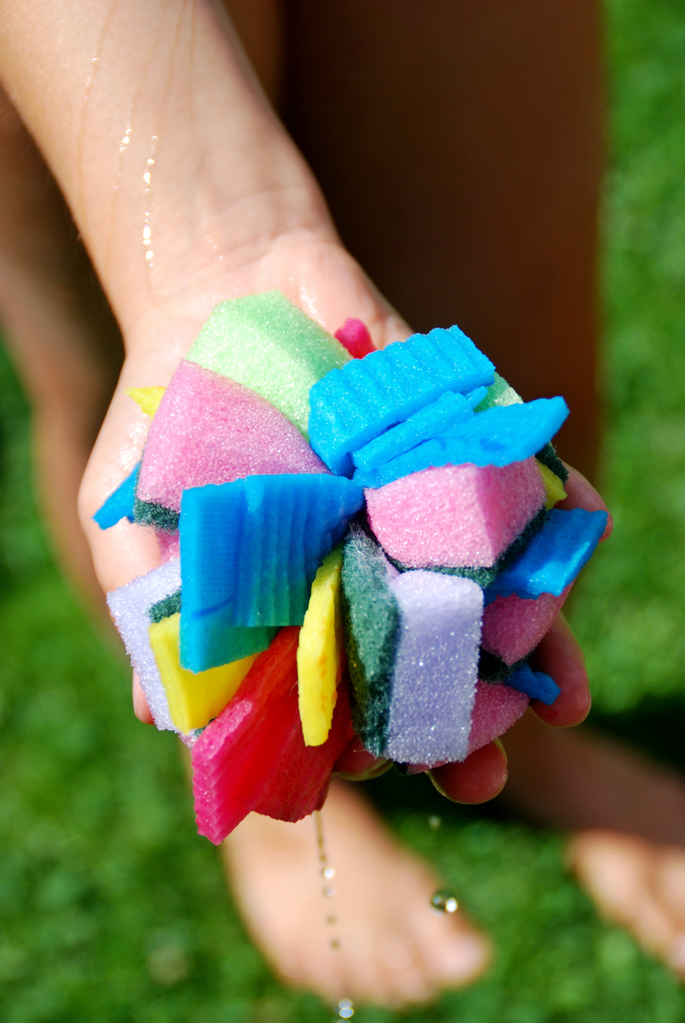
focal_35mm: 99
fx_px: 2817
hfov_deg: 13.9
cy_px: 512
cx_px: 342
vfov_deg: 20.6
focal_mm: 66
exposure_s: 1/500
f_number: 5.6
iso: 125
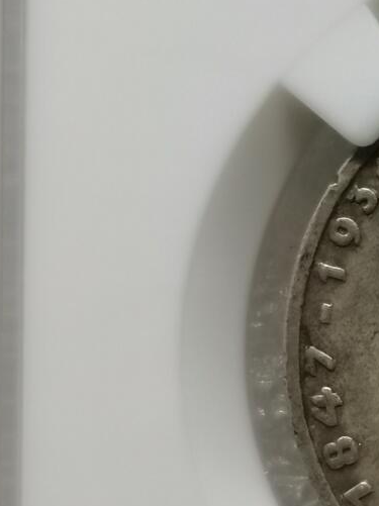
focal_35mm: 187
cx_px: 653
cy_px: 16
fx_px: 2733
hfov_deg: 7.7
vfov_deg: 10.5
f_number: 1.6
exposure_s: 1/100
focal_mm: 5.56
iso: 80
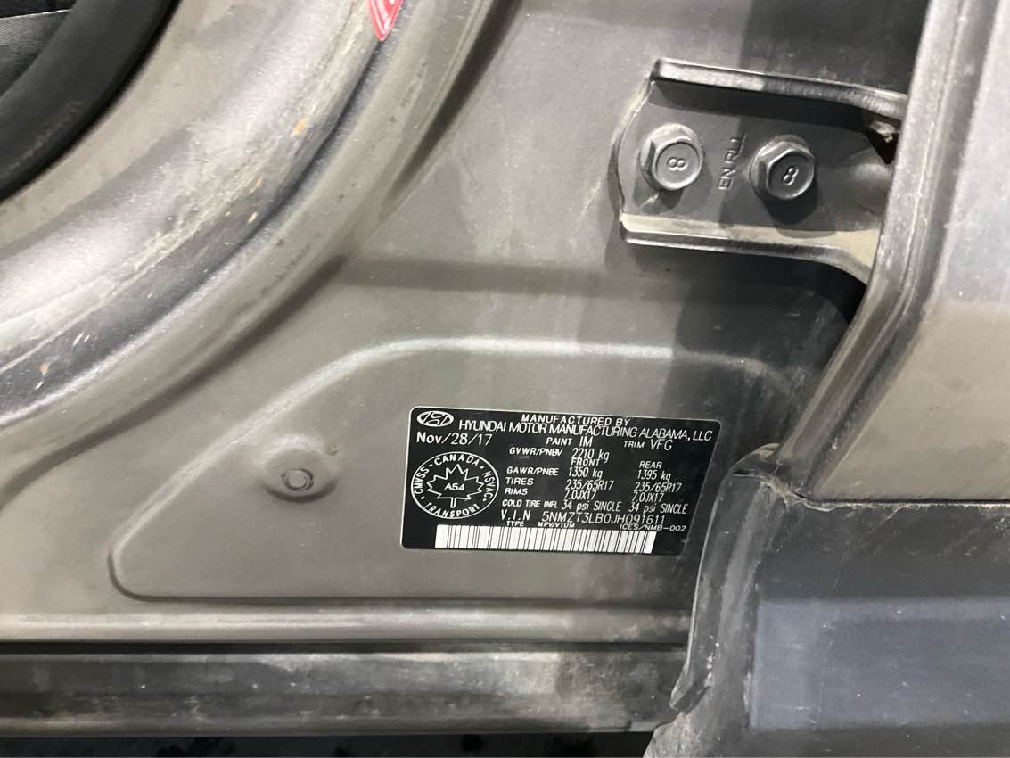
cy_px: 379
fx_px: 846
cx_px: 505
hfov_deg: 61.7
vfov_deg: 48.2
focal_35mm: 29
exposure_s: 1/30
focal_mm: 3
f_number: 1.8
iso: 320
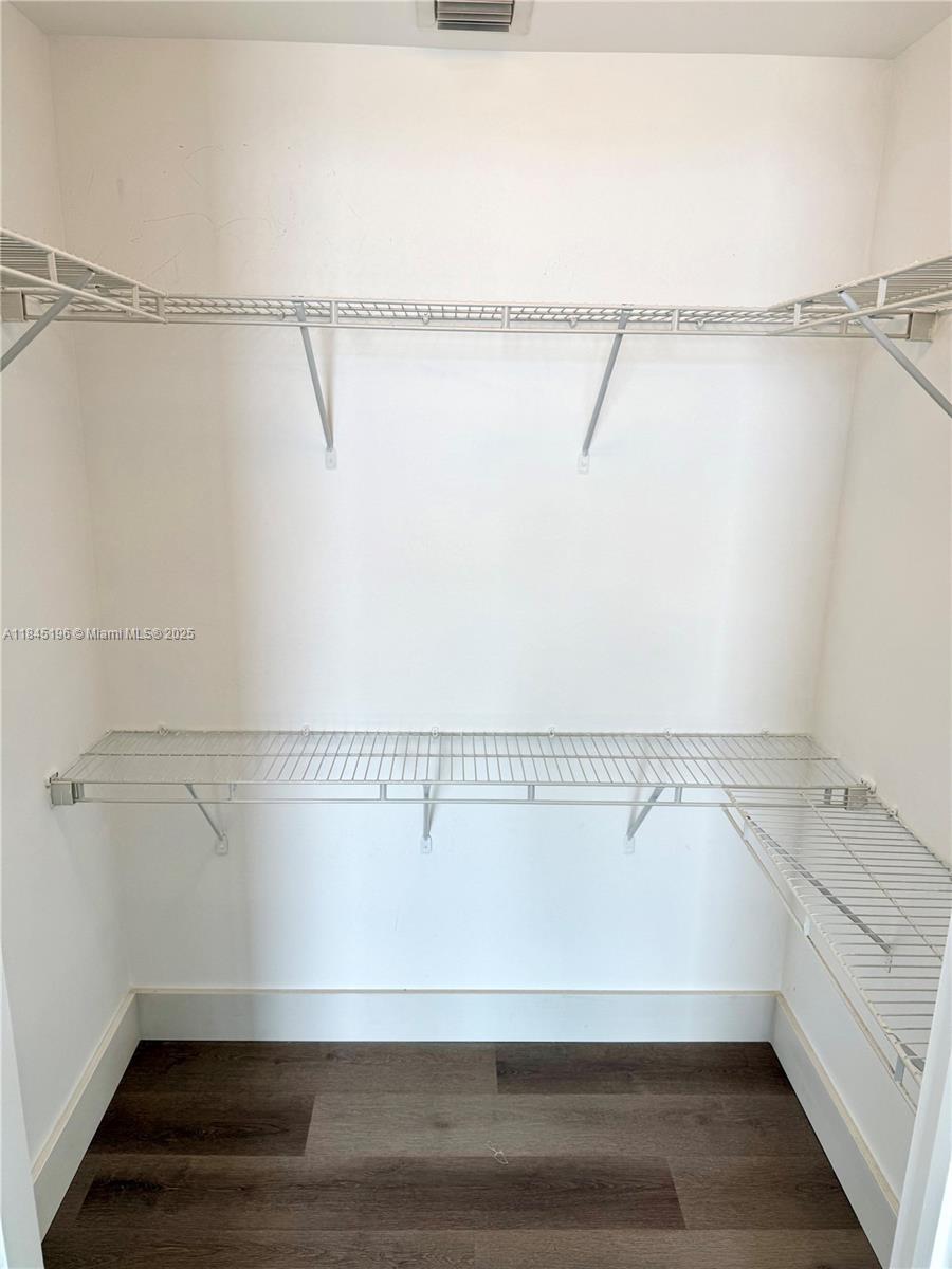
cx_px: 476
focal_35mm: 24
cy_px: 634
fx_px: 880
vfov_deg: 71.6
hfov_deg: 56.8
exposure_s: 1/265
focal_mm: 6.76
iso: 64
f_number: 1.78
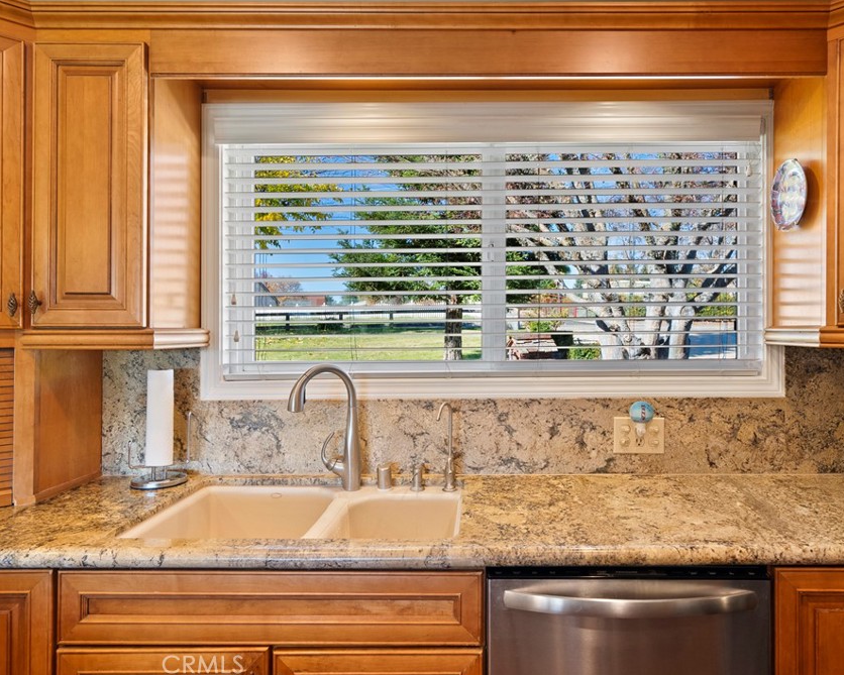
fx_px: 575
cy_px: 334
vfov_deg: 60.9
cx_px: 500
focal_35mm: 23
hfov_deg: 71.9
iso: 400
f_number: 7.1
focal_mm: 20
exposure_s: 1/6
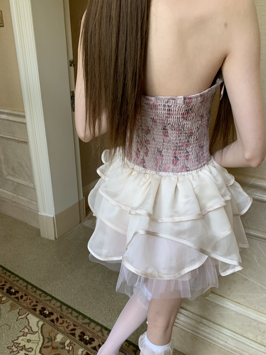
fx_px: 266
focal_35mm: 26
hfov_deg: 53.1
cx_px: 133
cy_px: 178
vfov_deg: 67.3
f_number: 1.8
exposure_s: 1/116
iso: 100
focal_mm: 4.25
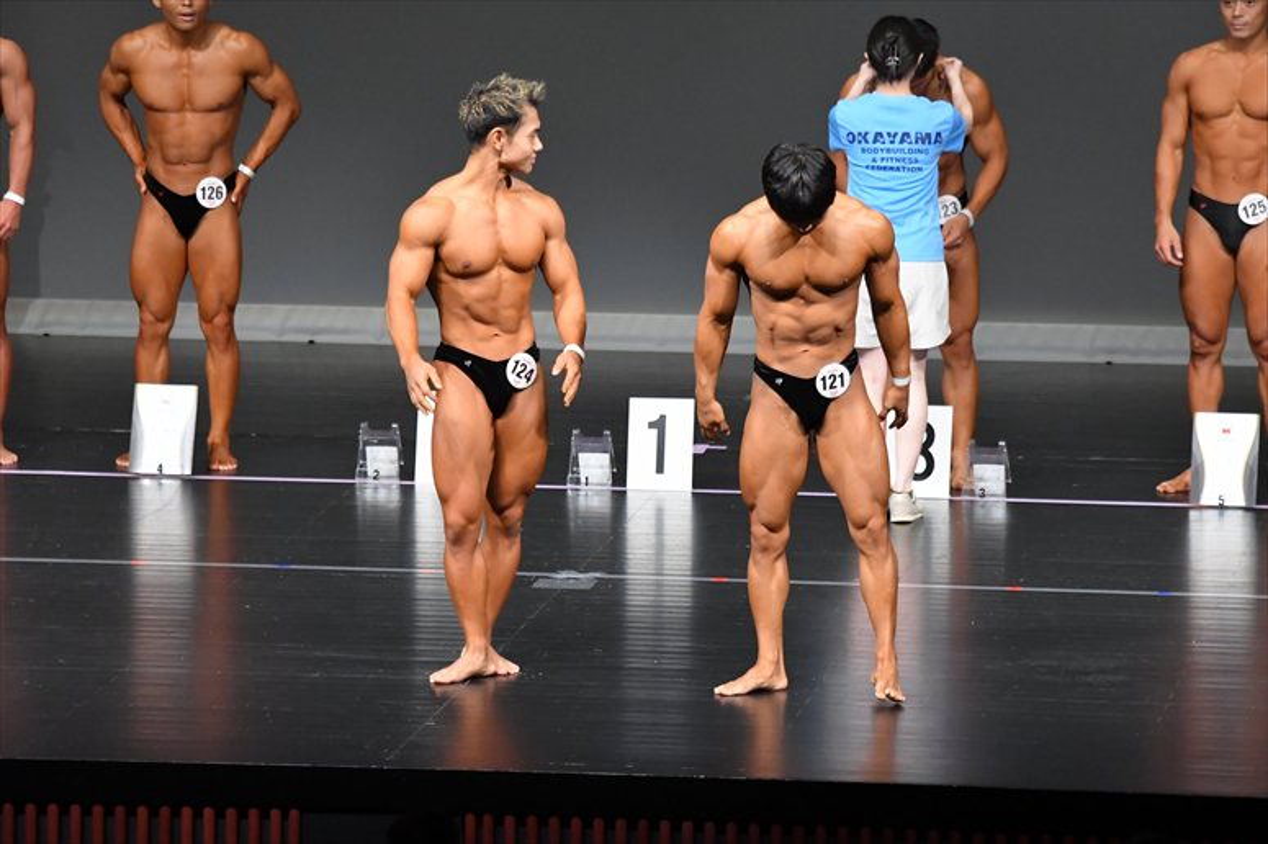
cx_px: 634
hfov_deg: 7.6
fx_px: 9505
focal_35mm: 270
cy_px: 422
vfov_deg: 5.1
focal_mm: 180
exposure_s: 1/400
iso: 5000
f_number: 5.6
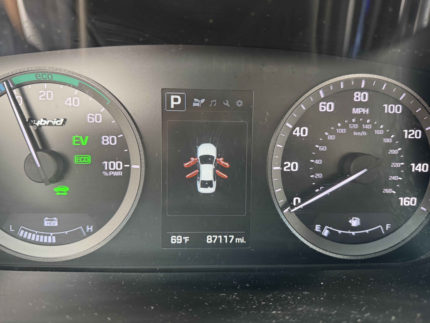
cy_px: 162
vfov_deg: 56.8
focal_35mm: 24
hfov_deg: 71.6
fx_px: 298
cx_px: 215
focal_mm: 6.76
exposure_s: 1/60
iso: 320
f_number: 1.78
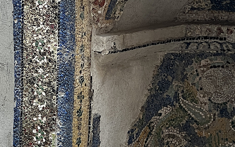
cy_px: 42
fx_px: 1607
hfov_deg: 8.3
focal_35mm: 251
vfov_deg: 5.2
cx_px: 188
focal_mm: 9
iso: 80
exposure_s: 1/99
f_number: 2.8
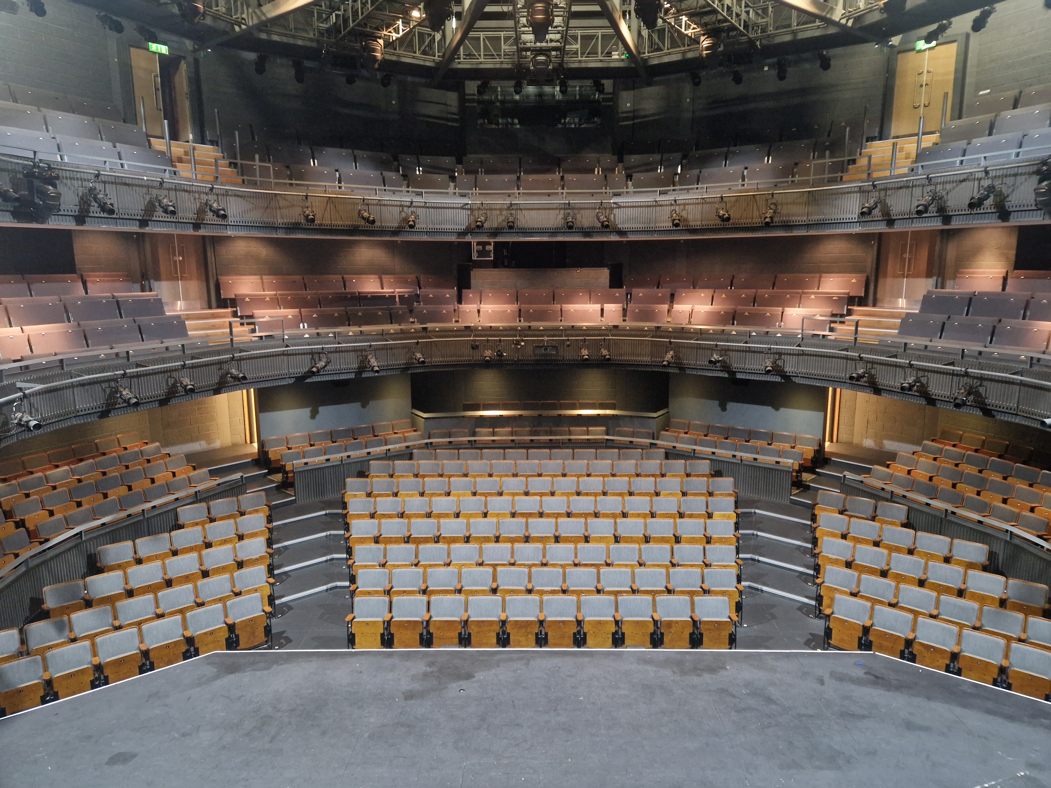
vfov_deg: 58.9
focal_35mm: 23
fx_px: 698
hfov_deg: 73.9
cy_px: 394
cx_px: 526
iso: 1250
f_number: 1.8
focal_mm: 5.4
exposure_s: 1/25
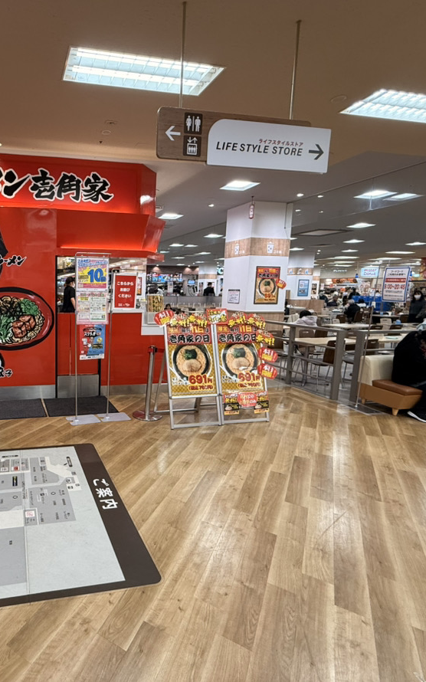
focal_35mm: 20
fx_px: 372
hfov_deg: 55.4
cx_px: 84
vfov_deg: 85.1
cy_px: 339
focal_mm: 2.22
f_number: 2.2
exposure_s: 1/100
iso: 160
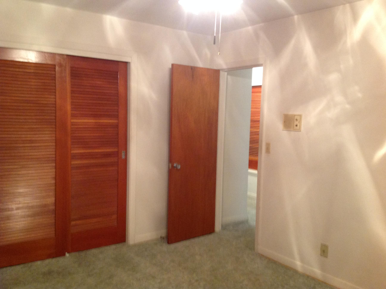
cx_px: 193
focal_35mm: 35
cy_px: 144
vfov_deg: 40.6
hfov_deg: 52.7
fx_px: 390
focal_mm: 4.28
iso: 250
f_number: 2.4
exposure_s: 1/15
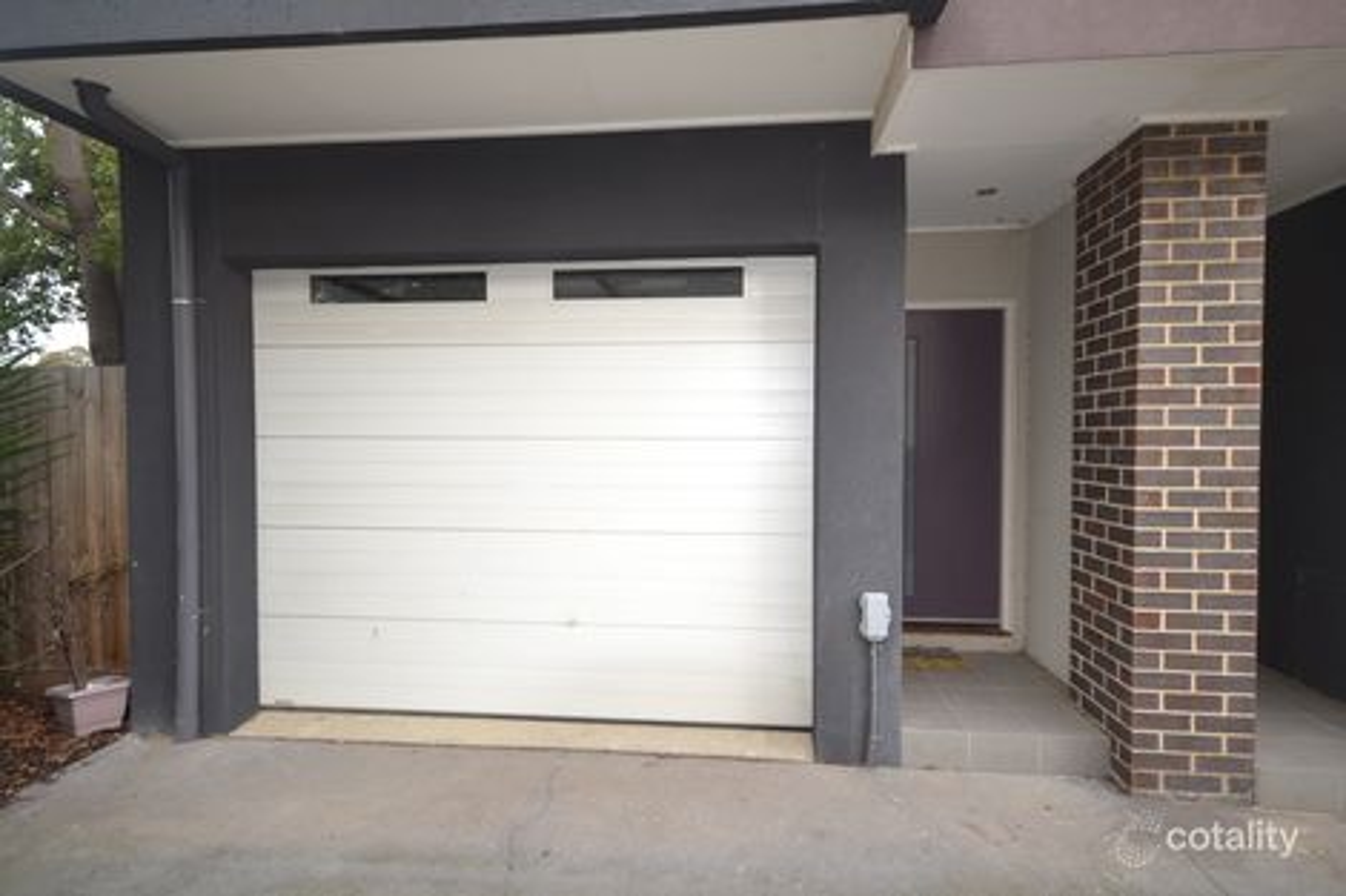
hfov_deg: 85.4
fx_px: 729
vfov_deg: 63.2
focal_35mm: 20
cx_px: 673
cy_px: 448
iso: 400
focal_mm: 13
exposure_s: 1/100
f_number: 4.5
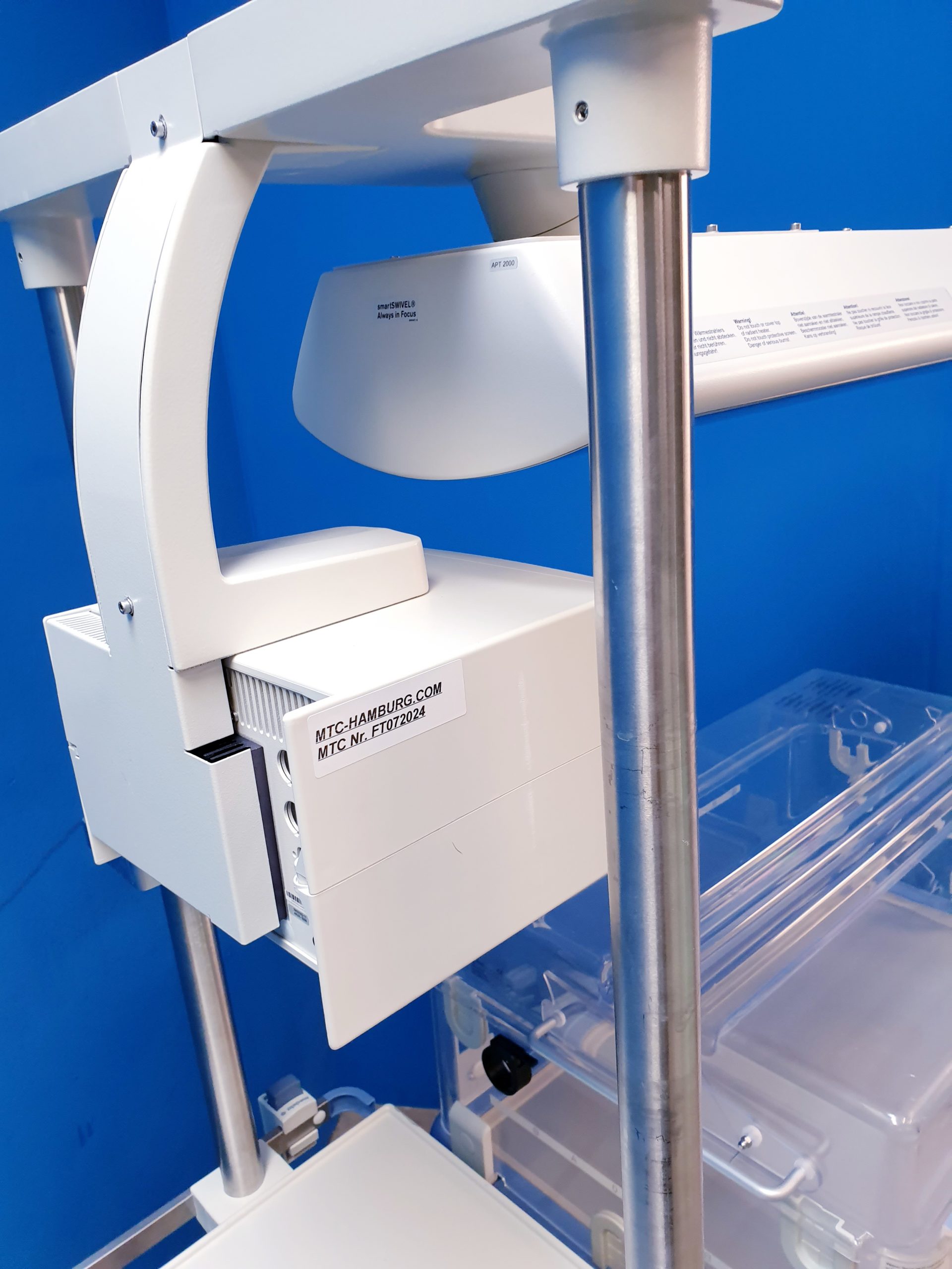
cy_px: 634
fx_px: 953
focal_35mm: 26
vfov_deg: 67.3
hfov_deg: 53.1
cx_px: 476
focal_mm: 4.3
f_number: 2.4
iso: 125
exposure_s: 1/50
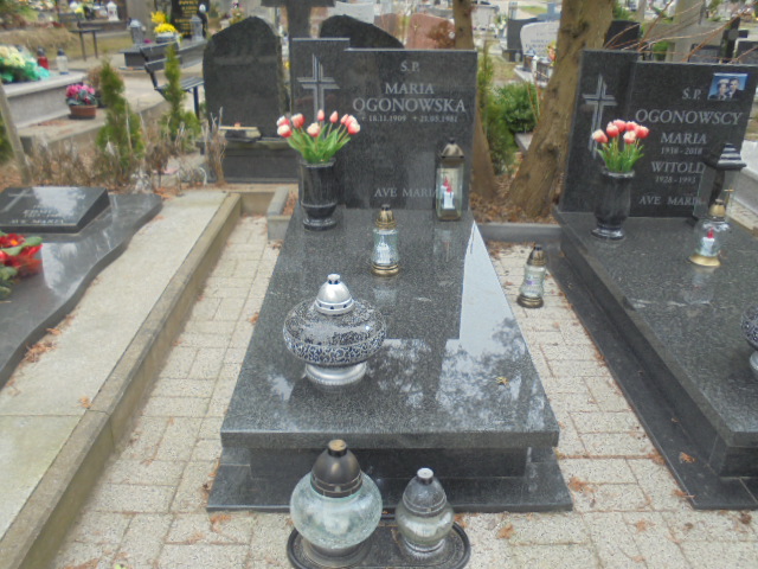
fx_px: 635
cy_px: 284
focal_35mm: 29
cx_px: 379
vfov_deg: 48.2
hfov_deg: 61.7
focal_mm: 5.3
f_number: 3.7
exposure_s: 1/160
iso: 100
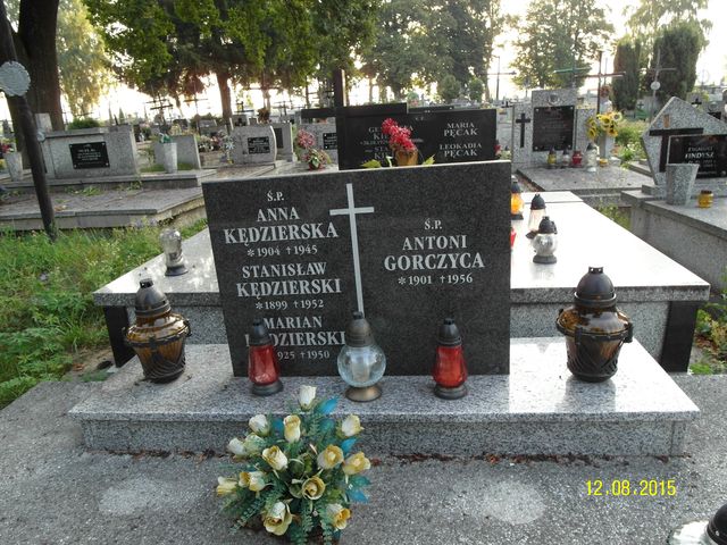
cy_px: 272
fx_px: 504
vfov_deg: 56.8
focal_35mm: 24
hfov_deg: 71.6
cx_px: 364
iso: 100
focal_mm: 5.2
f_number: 3.4
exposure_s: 1/60
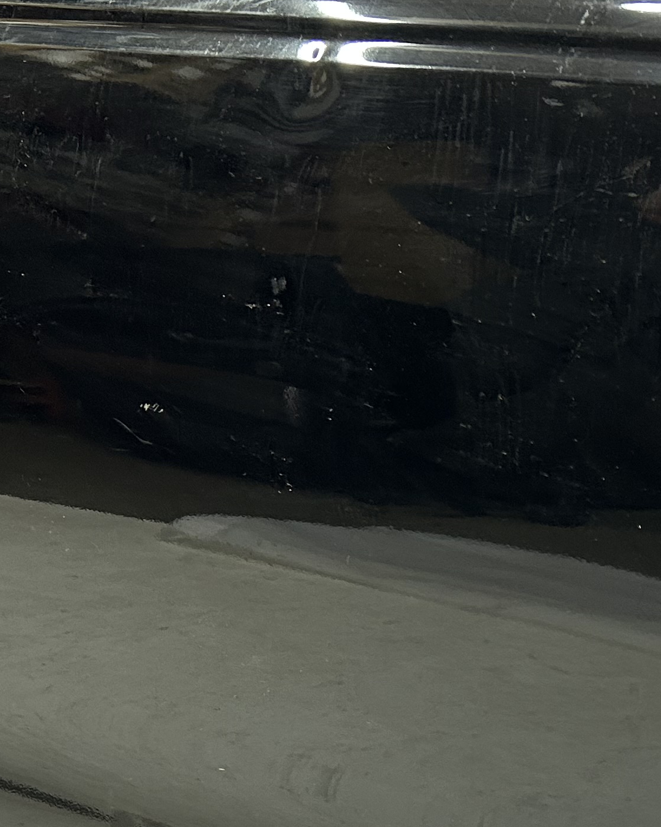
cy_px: 612
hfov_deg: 20.2
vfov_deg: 25.8
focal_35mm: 73
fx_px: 1786
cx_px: 689
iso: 160
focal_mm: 5.7
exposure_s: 1/50
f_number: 1.5
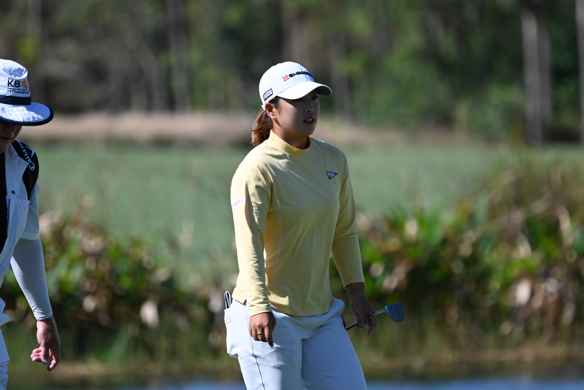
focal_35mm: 600
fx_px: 9733
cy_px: 195
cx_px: 292
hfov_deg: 3.4
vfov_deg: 2.3
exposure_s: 1/640
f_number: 5.6
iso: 125
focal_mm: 400
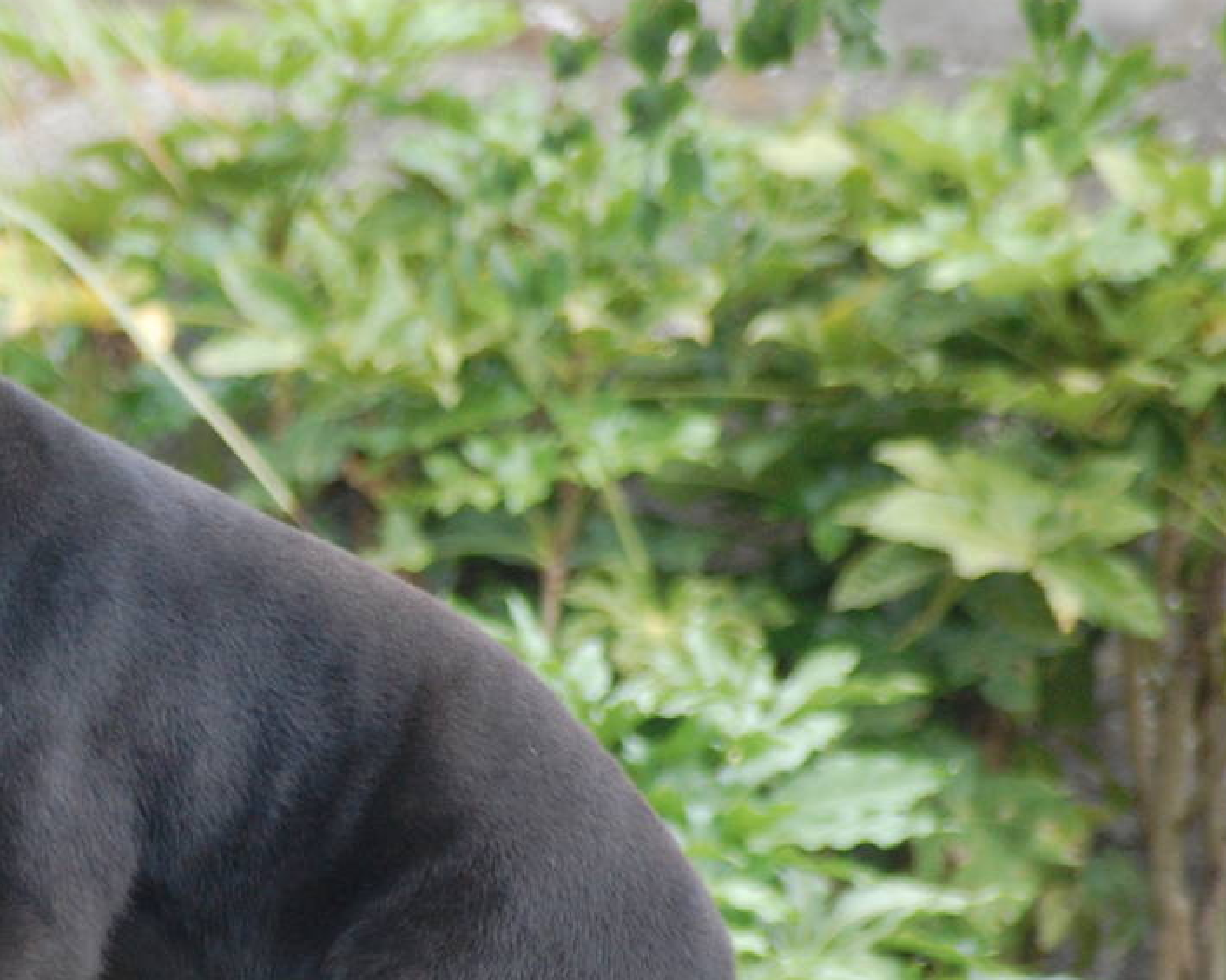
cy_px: 738
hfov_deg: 3.0
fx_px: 23137
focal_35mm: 638
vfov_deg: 2.4
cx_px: -57
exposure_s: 1/320
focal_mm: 200
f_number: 5.6
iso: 800
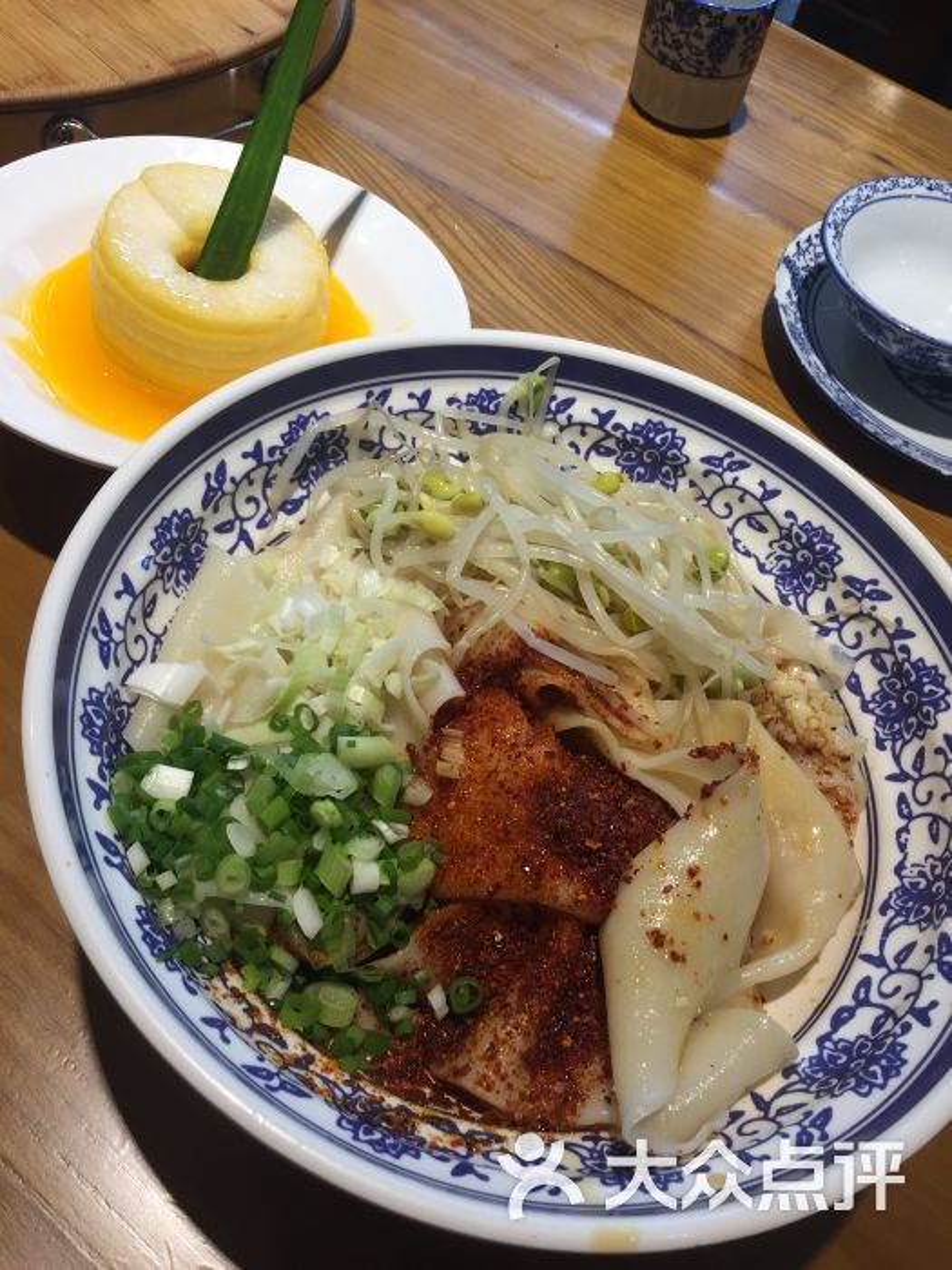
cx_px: 476
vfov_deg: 61.7
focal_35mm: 29
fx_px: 1063
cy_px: 635
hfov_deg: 48.2
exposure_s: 1/100
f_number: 2.2
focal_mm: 4.15
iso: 32
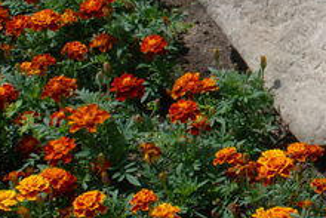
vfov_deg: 8.7
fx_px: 1414
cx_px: 441
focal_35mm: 156
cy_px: -56
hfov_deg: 12.7
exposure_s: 1/320
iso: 100
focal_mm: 32
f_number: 7.1
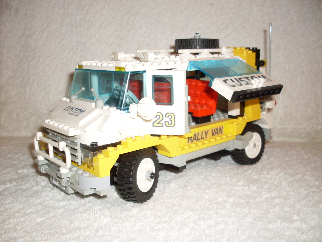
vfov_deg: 37.7
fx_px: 353
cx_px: 161
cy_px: 121
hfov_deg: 49.0
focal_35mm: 38
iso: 100
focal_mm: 6.3
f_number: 2.8
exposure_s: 1/45
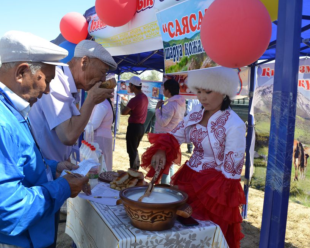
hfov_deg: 57.2
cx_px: 148
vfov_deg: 47.1
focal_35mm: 31
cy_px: 126
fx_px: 284
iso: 100
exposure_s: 1/200
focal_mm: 18
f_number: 7.1
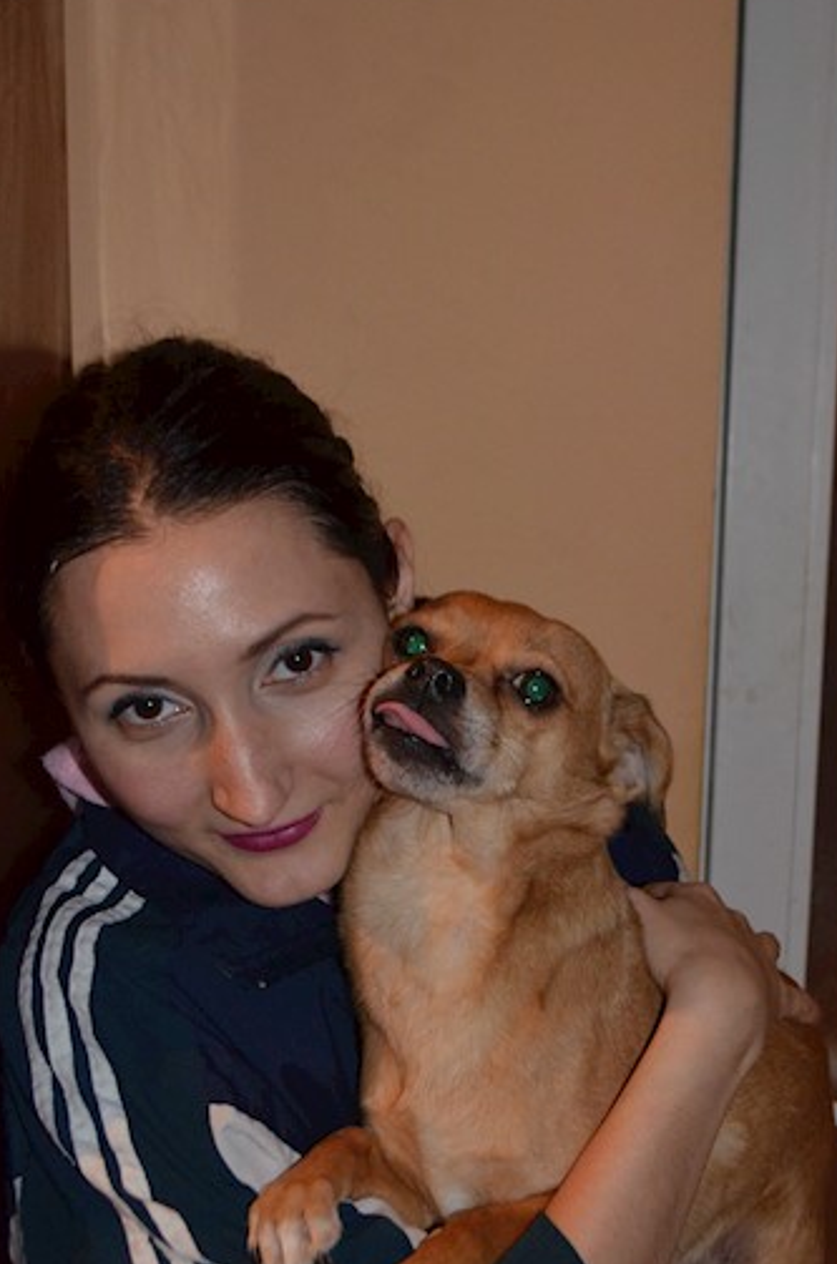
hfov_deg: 24.9
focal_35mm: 54
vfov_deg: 36.7
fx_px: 1892
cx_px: 498
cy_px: 790
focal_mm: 24
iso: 1600
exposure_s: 1/60
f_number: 4
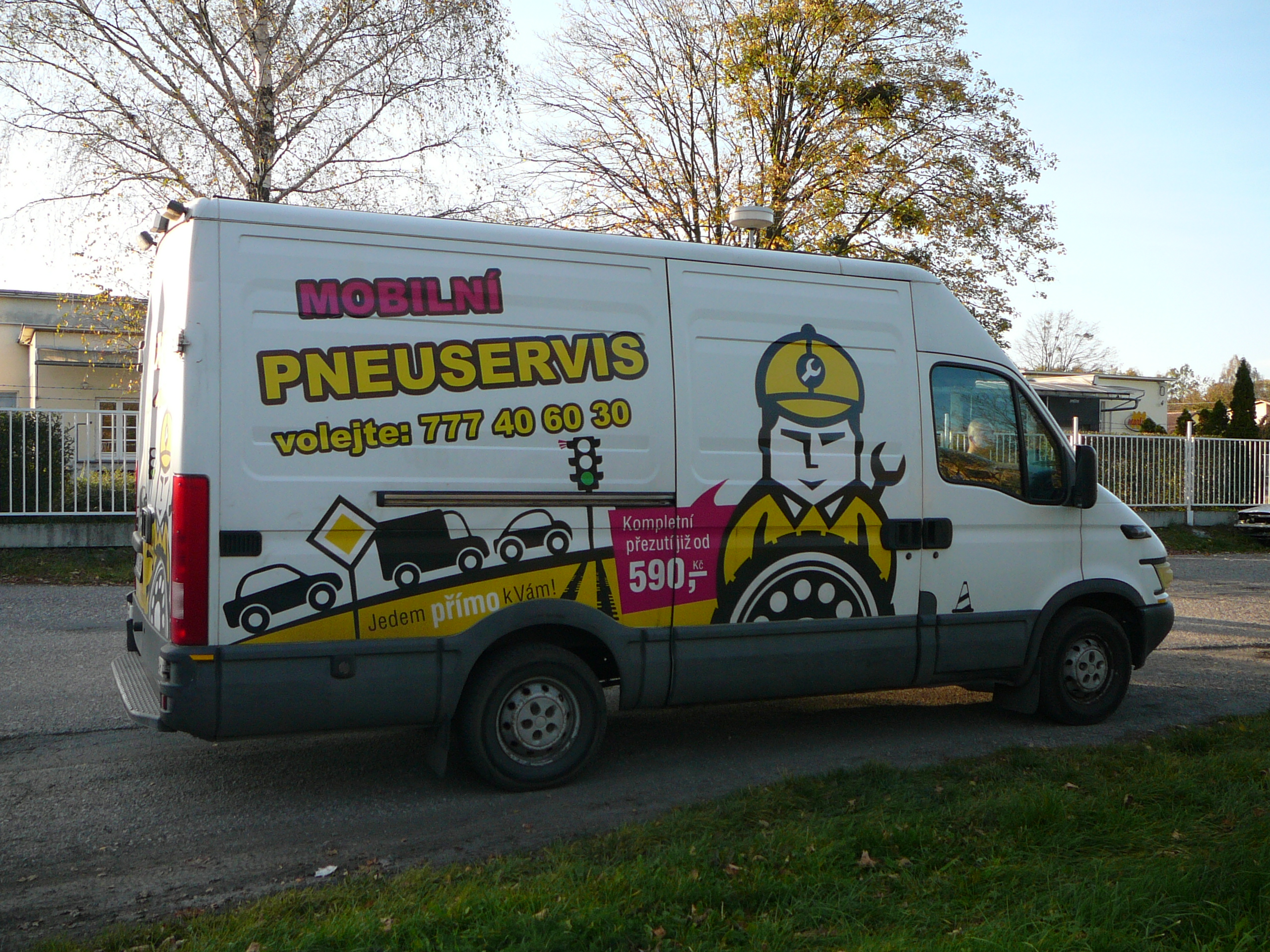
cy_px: 476
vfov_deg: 40.7
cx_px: 635
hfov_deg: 52.6
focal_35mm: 35
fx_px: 1284
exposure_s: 1/320
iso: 80
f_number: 2.8
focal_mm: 5.2
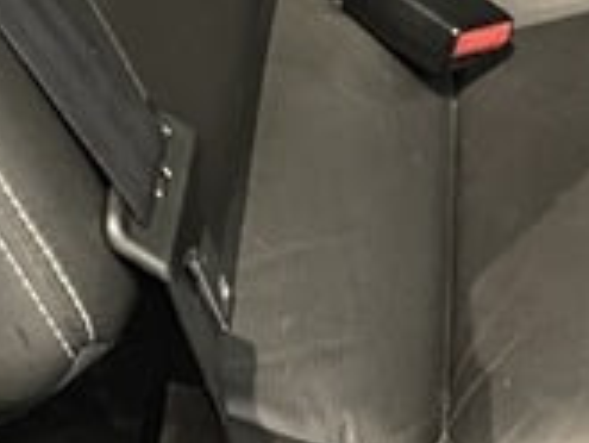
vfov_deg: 9.9
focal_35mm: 142
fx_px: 2418
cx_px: 578
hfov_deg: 13.7
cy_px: -341
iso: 800
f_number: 1.6
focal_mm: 4.2
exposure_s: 1/25
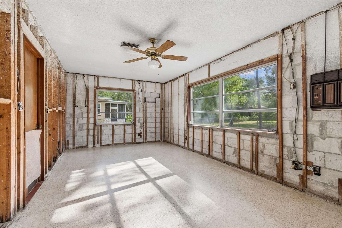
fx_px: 142
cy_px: 114
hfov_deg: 100.4
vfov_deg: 77.3
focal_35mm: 15
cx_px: 171
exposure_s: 1/60
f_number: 7.1
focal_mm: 10
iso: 100
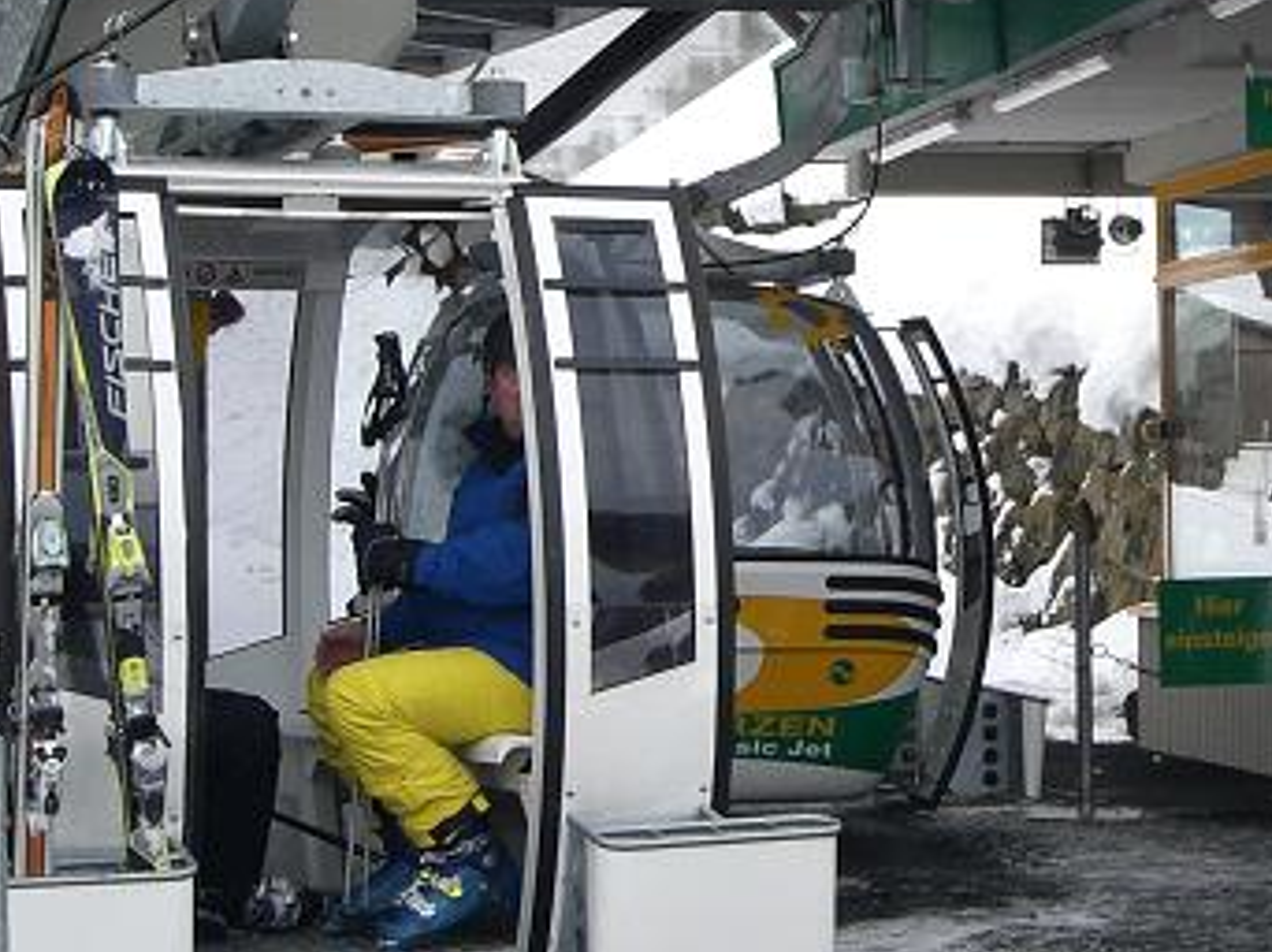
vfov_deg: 16.5
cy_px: 227
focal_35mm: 89
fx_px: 3268
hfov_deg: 21.8
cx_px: 997
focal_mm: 6.3
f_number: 4.4
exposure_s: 1/200
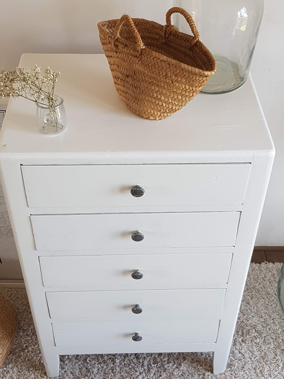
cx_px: 142
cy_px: 190
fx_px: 284
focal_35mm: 26
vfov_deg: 67.3
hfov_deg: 53.1
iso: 64
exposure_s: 1/50
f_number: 1.7
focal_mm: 4.2
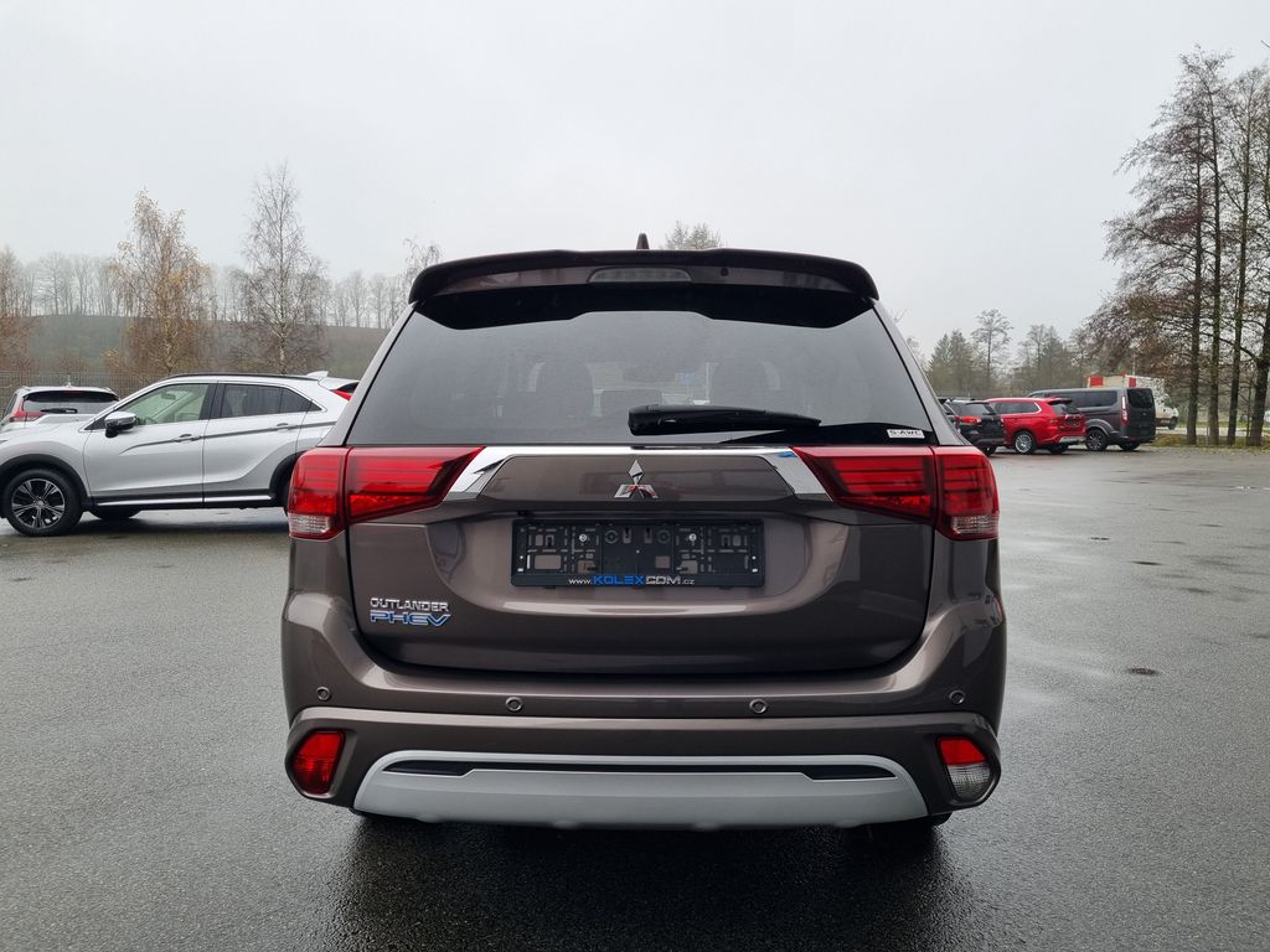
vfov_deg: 53.1
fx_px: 954
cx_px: 635
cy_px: 476
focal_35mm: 26
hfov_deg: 67.3
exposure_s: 1/195
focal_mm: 5.4
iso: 50
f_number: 1.8
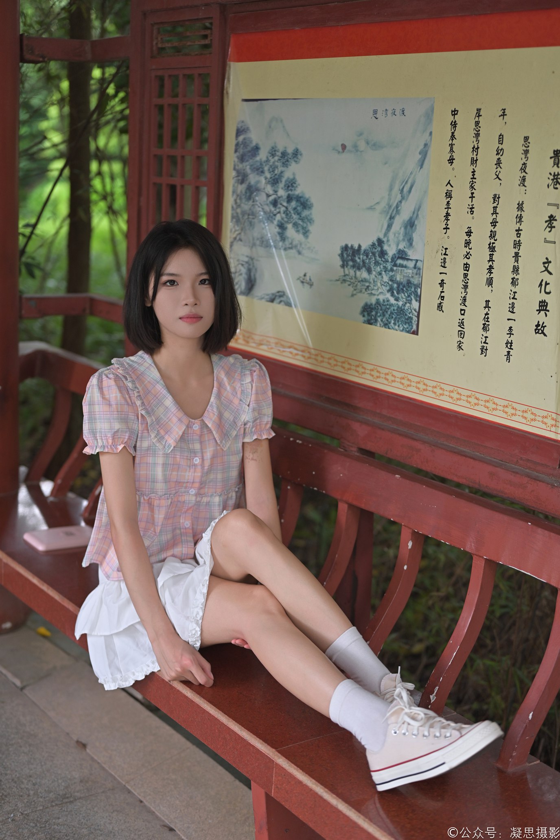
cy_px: 420
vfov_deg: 39.6
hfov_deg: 27.0
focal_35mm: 50
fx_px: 1167
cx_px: 280
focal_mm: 50
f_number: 2.2
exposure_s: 1/100
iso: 450
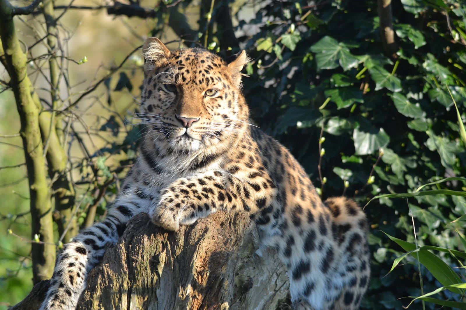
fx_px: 4272
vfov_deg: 4.2
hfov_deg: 6.2
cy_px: 155
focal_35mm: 330
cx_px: 233
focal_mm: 220
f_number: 5.6
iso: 720
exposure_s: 1/500
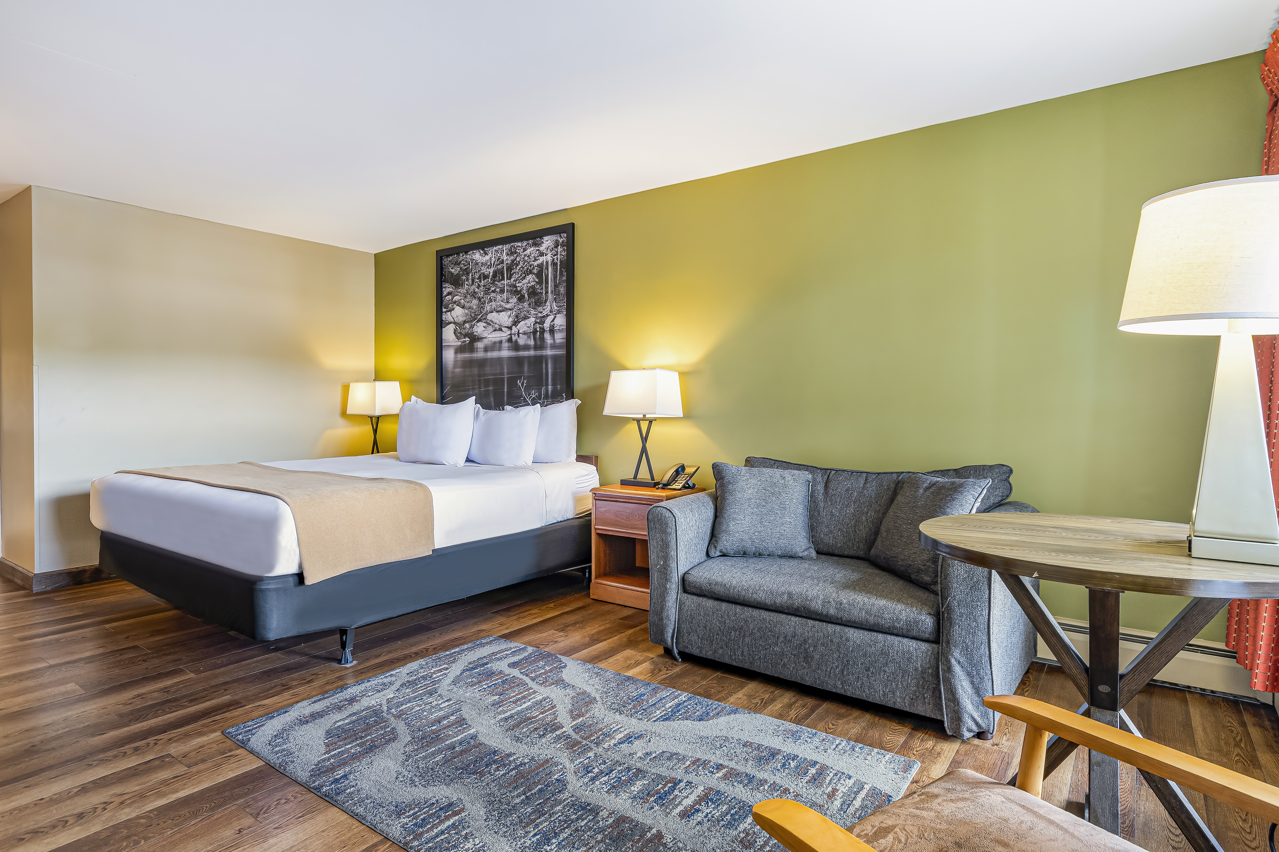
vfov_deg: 67.4
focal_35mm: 18
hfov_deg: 90.0
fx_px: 639
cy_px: 426
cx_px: 640
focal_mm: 12
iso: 400
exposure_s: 1/3
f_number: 9
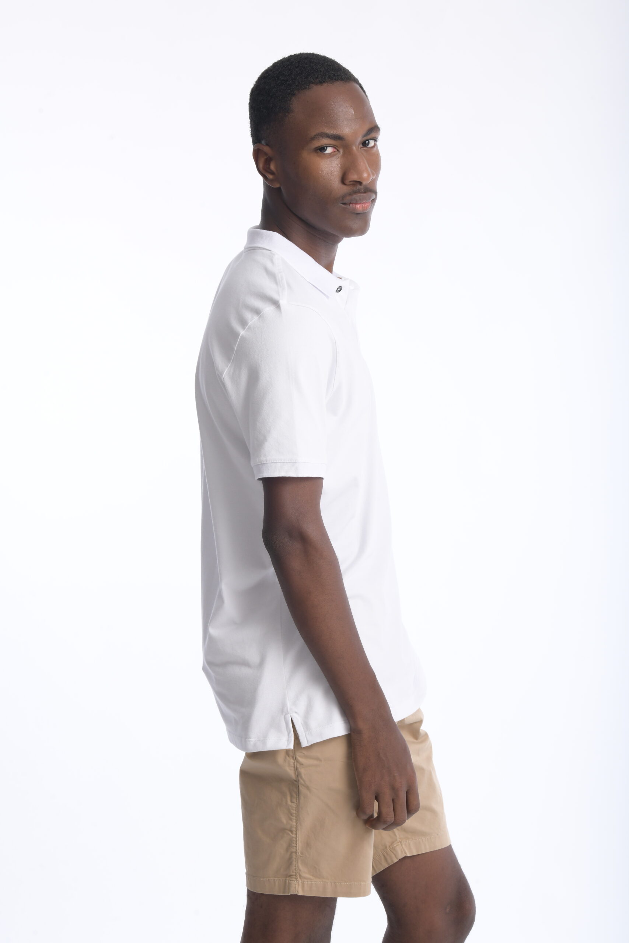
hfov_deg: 15.9
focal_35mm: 86
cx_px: 314
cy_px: 472
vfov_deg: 23.6
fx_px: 2253
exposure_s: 1/250
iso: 500
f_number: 11
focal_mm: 86
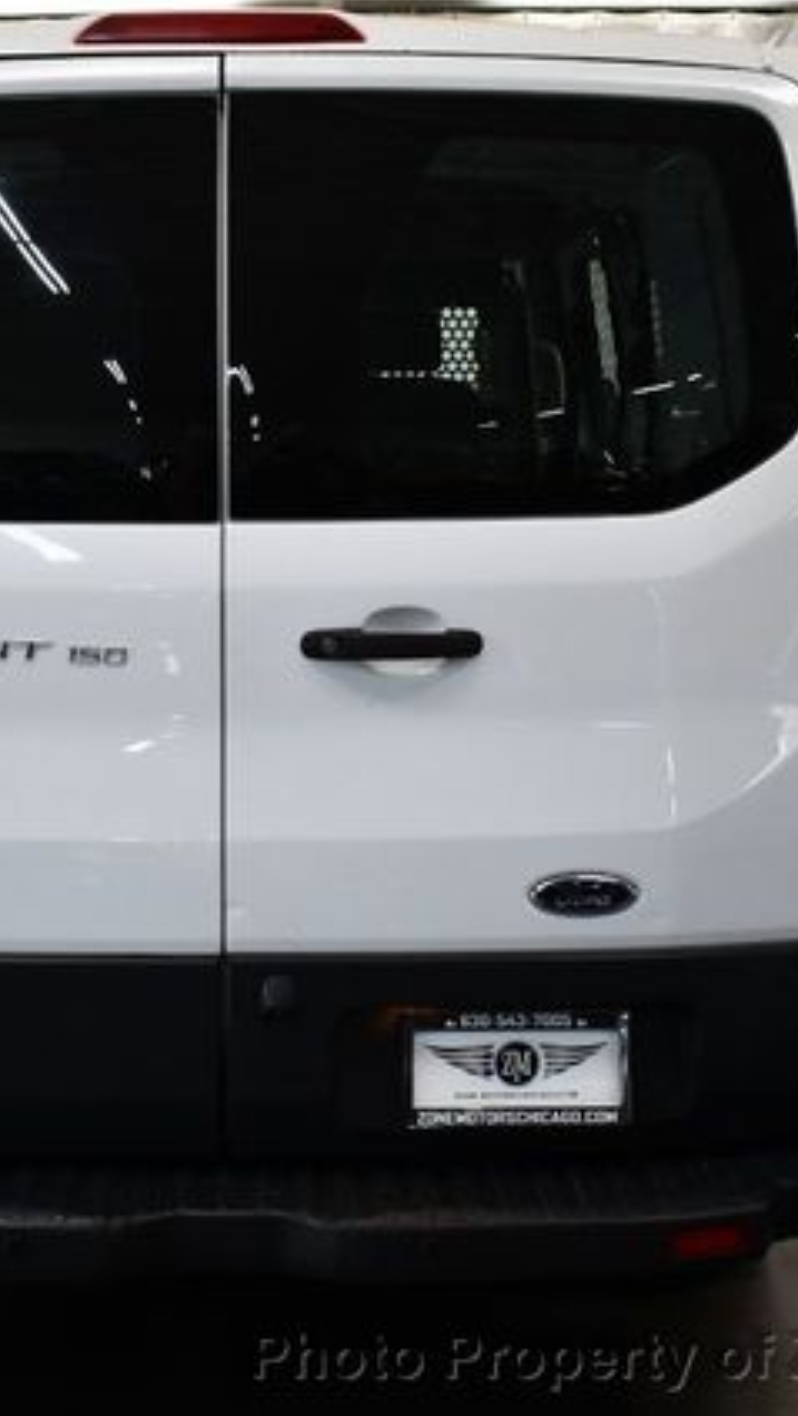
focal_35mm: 57
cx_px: 200
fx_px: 2141
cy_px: 703
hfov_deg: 20.9
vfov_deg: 36.6
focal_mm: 18
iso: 800
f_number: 3.5
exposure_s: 1/250
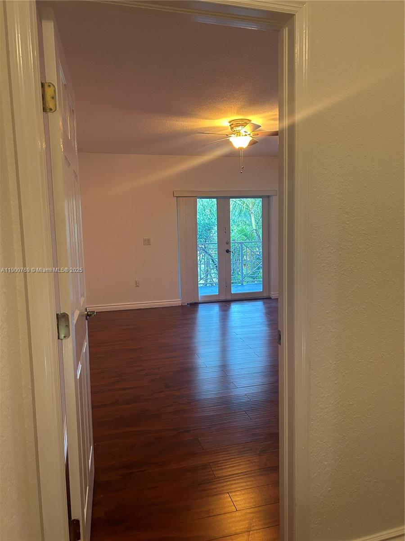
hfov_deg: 53.1
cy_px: 270
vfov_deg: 67.3
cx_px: 202
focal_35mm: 26
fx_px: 406
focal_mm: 5.7
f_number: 1.5
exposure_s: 1/60
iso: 320
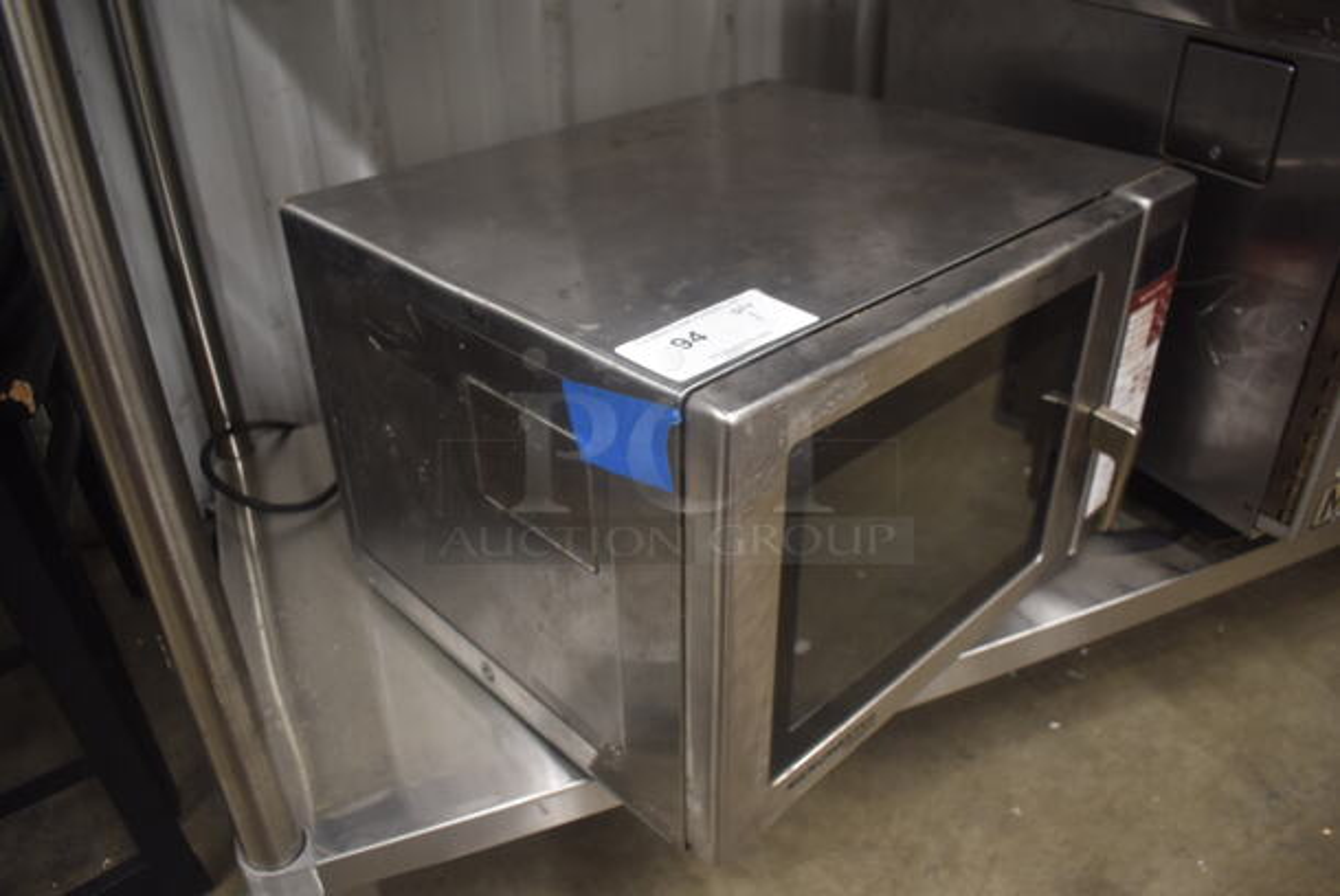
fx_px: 1006
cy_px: 448
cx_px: 670
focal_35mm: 27
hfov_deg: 67.3
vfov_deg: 48.0
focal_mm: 18
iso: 560
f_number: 3.5
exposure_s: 1/30
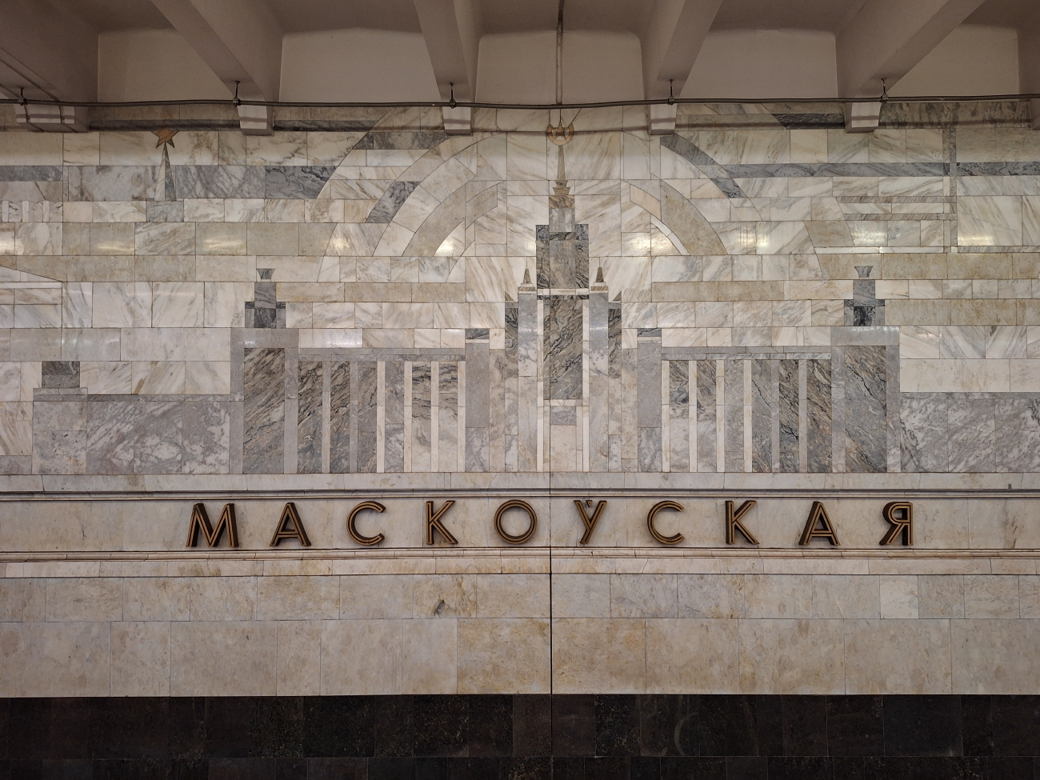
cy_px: 390
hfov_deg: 73.9
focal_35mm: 23
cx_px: 520
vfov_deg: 58.9
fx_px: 691
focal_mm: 5.54
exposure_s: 1/24
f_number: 1.8
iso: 250
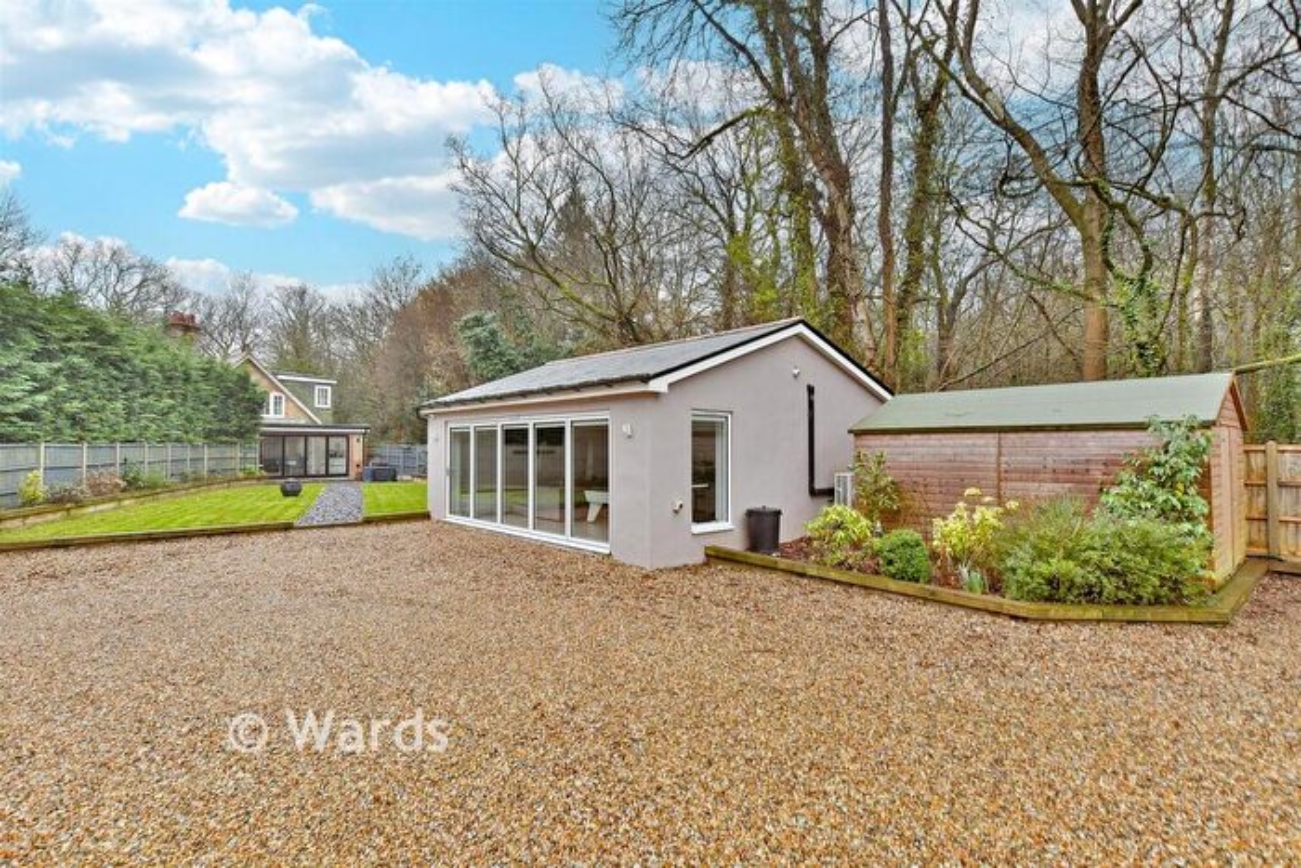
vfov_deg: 70.5
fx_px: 614
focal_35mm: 17
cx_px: 650
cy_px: 434
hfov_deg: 93.3
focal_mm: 11.5
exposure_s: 1/200
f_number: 7.1
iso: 640
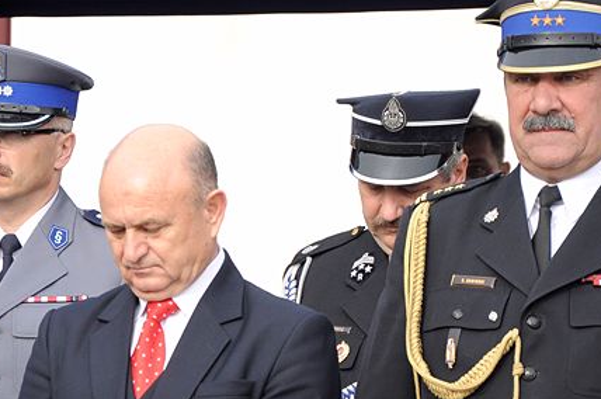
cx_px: 205
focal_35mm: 313
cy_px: 306
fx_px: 5217
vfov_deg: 4.4
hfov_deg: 6.6
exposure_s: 1/640
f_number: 6.3
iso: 500
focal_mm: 105
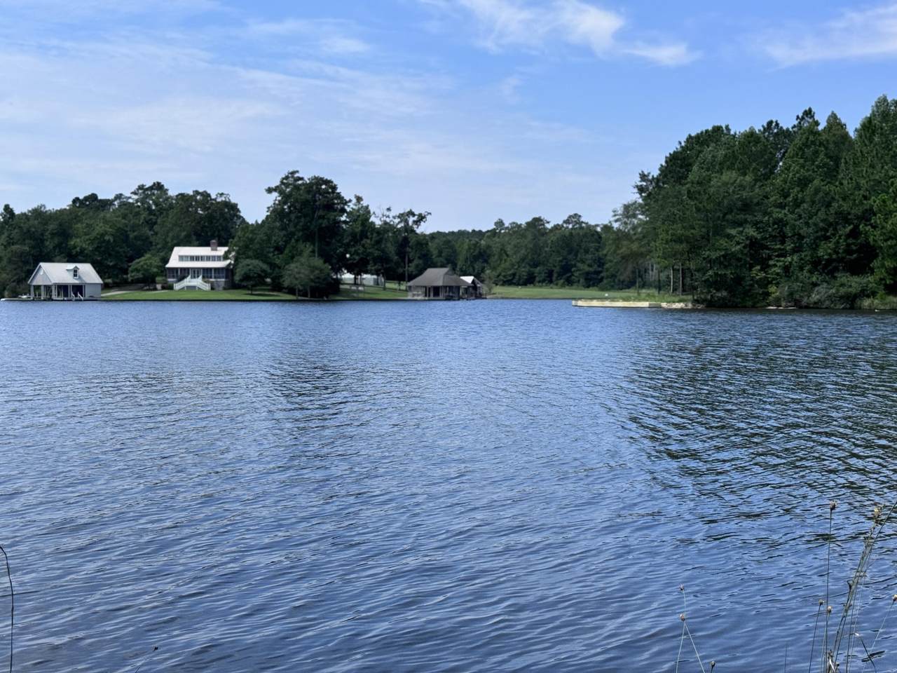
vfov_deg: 30.3
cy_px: 336
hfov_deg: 39.7
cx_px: 448
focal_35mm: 48
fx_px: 1244
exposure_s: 1/5376
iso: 64
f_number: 1.78
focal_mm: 6.76
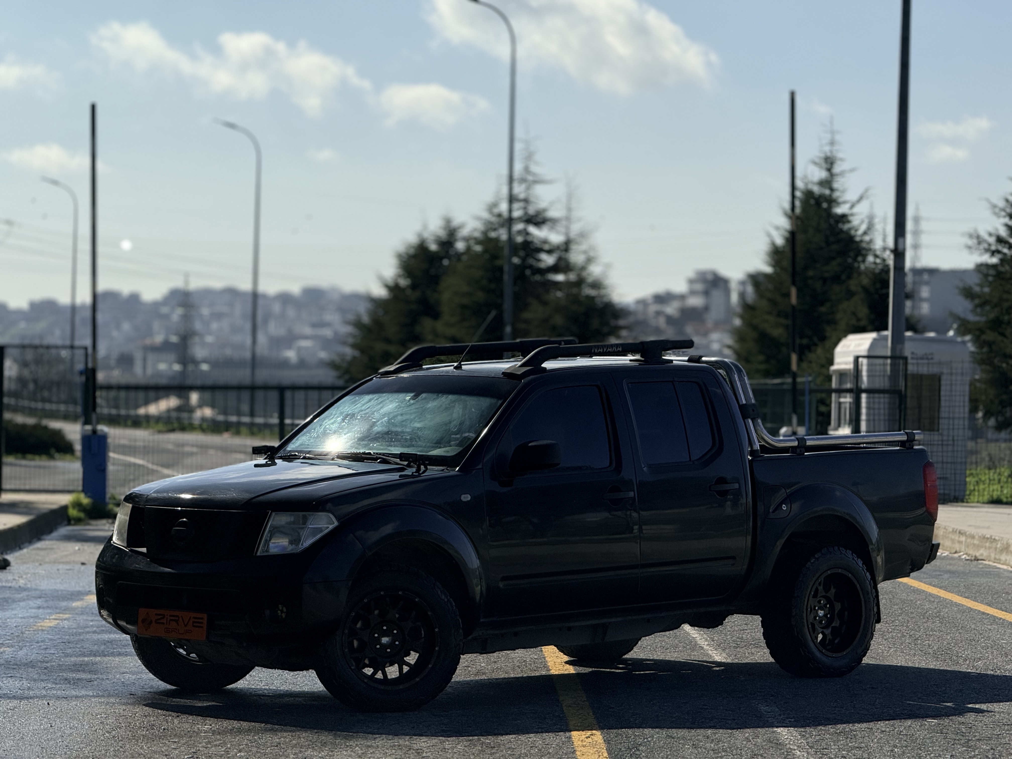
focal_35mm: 120
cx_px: 506
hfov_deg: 16.4
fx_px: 3508
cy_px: 380
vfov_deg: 12.3
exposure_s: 1/1730
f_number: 2.8
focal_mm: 15.66
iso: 50
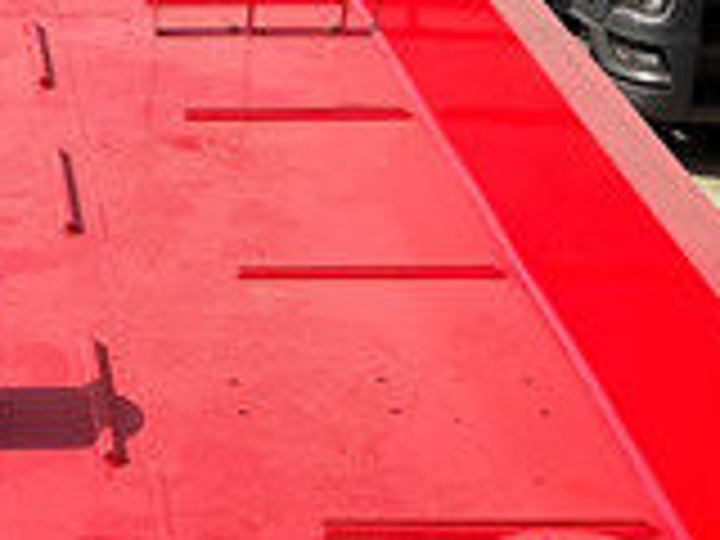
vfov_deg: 12.7
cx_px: -194
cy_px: 580
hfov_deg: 16.3
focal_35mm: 115
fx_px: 2392
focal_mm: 5.52
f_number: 1.9
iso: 303
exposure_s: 1/2000
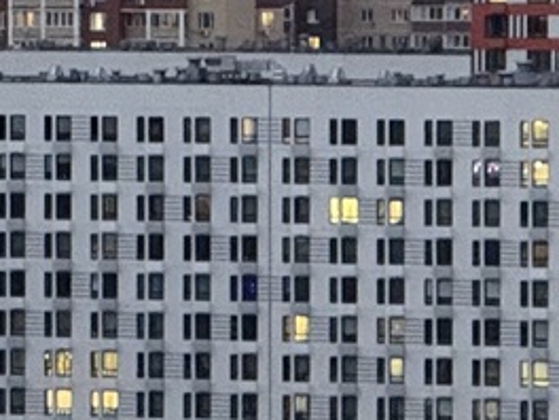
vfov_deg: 2.5
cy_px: -24
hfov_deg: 3.4
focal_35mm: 591
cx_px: 224
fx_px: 9544
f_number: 2.8
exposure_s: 1/33
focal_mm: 15.66
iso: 640
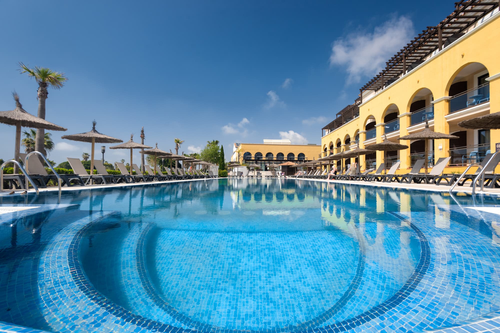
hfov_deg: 96.7
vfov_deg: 73.7
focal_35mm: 16
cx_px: 250
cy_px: 166
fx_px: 222
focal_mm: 16
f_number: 8
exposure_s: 1/160
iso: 200
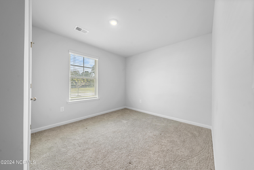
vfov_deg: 90.0
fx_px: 85
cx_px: 127
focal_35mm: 12
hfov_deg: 112.6
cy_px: 85
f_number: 9
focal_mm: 12
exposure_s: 1/8
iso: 100
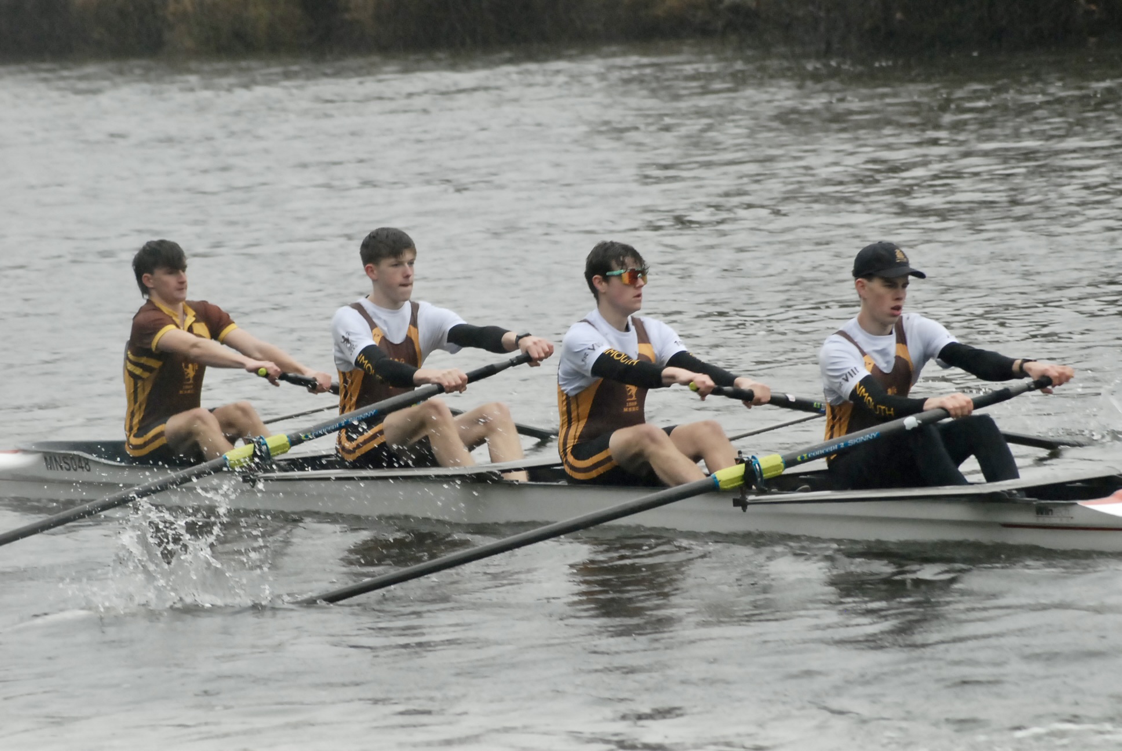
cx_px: 561
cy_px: 376
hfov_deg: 8.1
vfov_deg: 5.4
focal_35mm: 255
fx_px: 7957
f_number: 6.7
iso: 1100
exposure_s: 1/250
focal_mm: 170
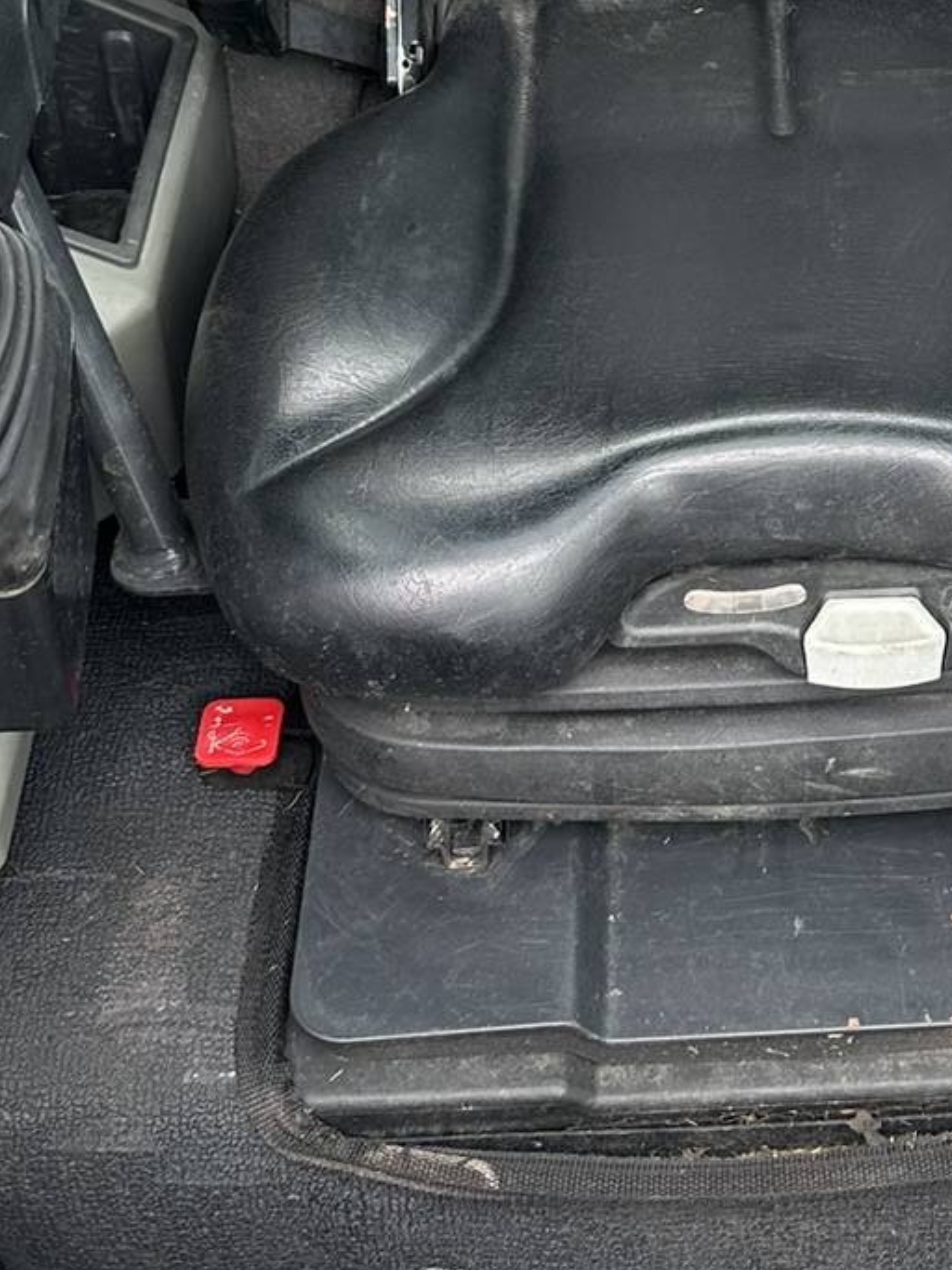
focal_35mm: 72
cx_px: 919
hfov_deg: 19.9
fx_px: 2641
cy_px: 179
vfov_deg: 26.3
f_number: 1.78
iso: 80
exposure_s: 1/178
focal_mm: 6.86
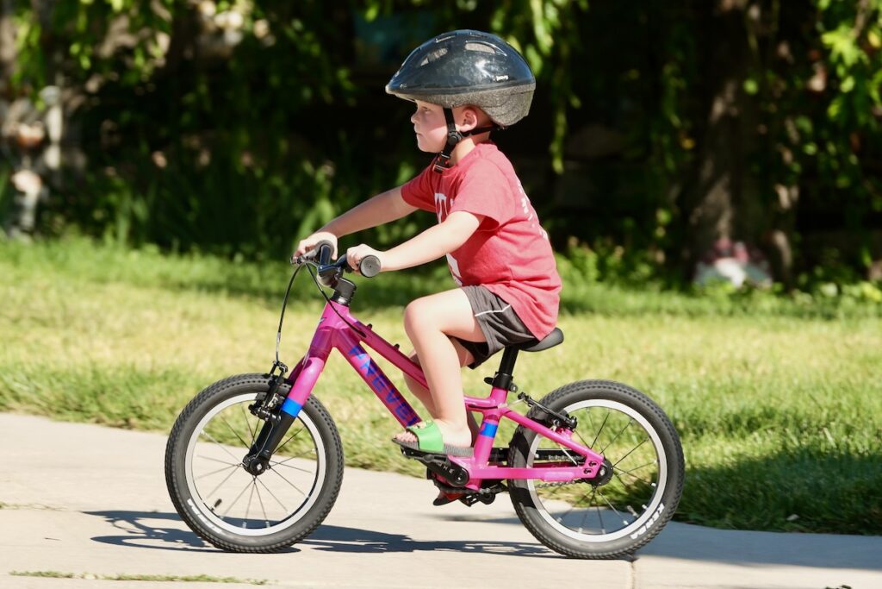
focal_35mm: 210
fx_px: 5145
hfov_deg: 9.8
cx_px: 441
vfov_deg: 6.5
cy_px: 294
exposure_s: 1/500
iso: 125
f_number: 4
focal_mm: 140
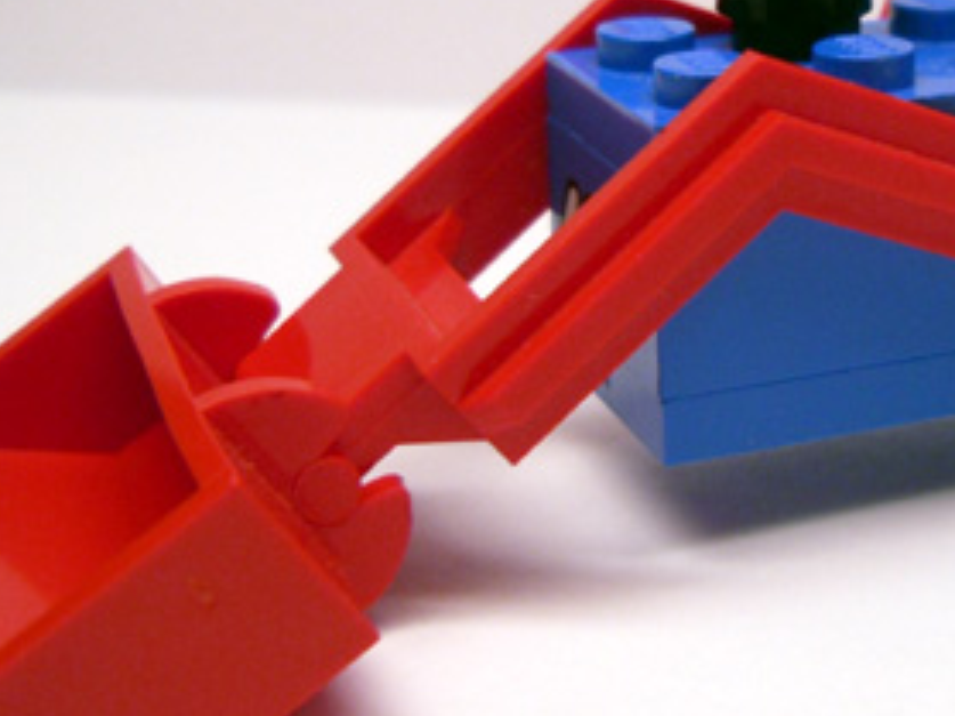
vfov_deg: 18.8
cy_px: 199
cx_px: 822
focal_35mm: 78
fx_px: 2151
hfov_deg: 24.5
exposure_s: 1/45
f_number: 2.8
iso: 200
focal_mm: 6
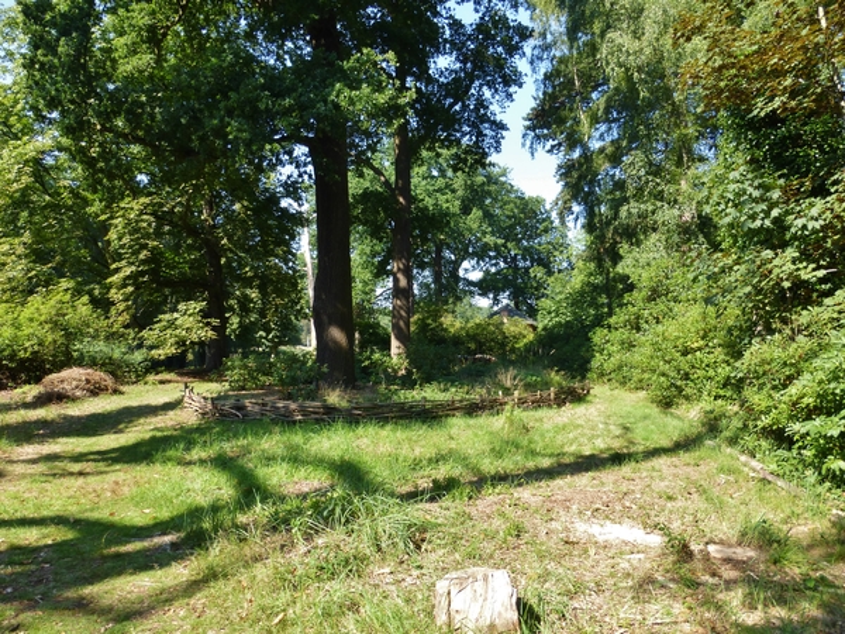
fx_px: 610
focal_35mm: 25
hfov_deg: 69.4
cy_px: 317
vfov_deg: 54.9
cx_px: 422
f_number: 4
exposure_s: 1/160
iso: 100
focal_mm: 4.3
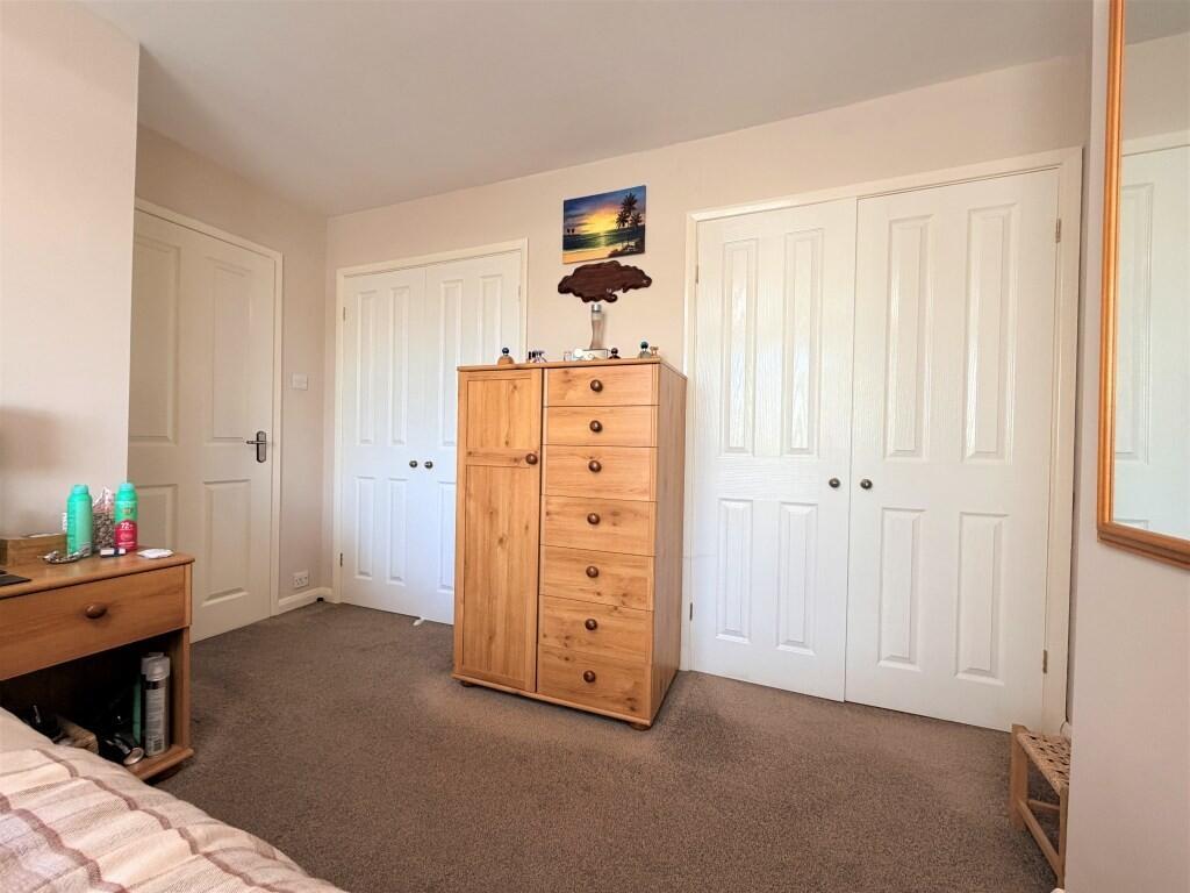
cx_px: 595
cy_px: 446
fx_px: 481
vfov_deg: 85.7
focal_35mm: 14
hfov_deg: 102.1
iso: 250
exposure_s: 1/121
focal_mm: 2.22
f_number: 2.2
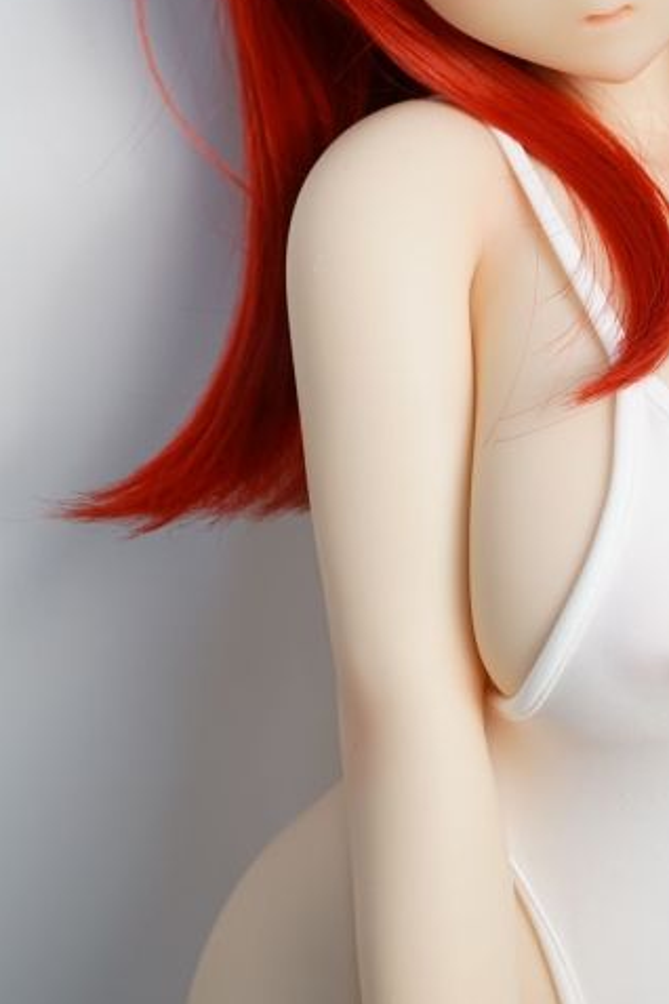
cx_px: 591
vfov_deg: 30.4
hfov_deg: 20.2
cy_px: 377
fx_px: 1840
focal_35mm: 66
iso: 400
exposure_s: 1/100
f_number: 4.5
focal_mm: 35
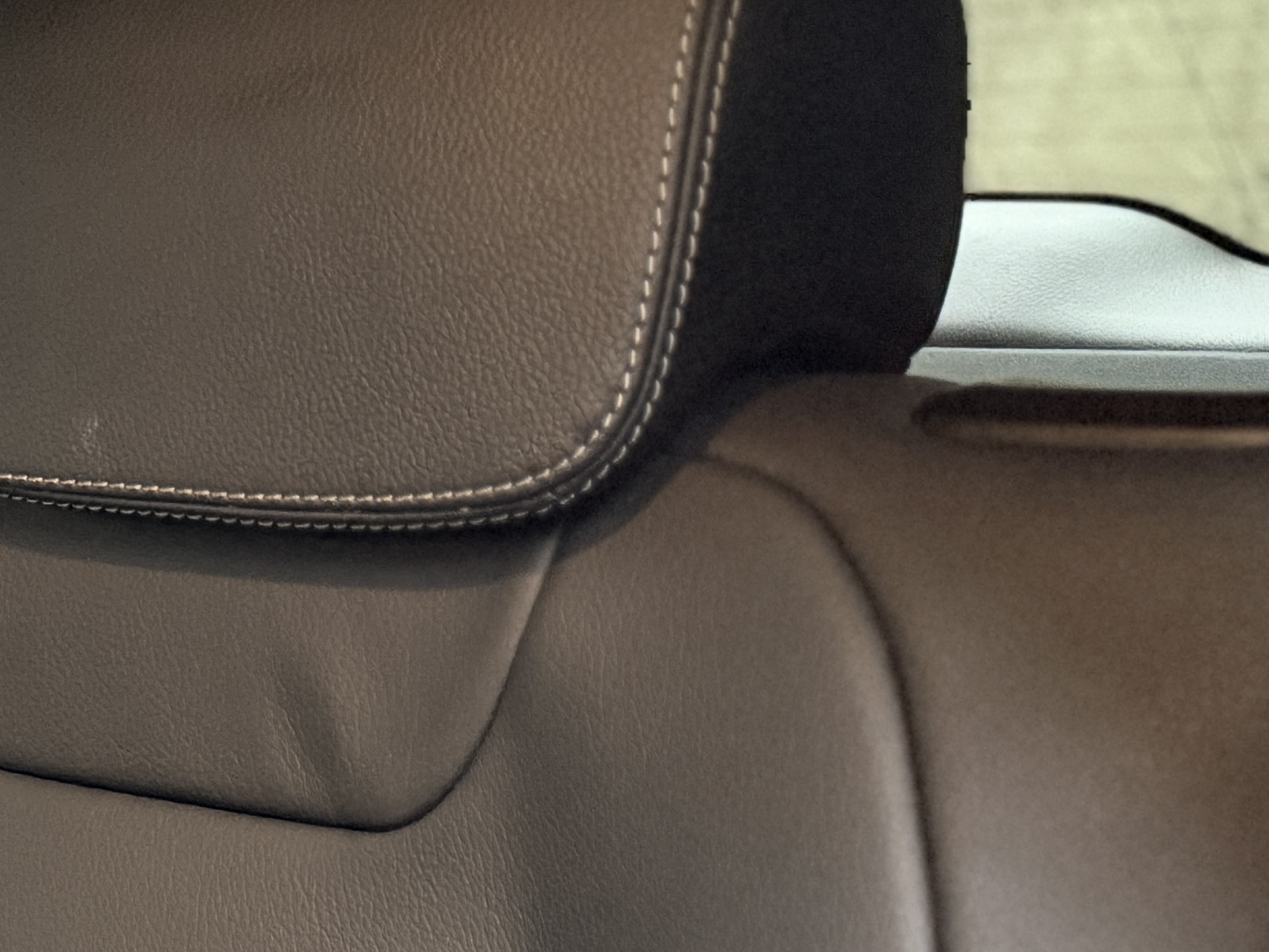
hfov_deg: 20.0
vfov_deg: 17.9
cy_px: 1103
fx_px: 2896
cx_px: -819
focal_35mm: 79
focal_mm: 6.76
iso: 1000
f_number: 1.78
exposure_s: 1/30
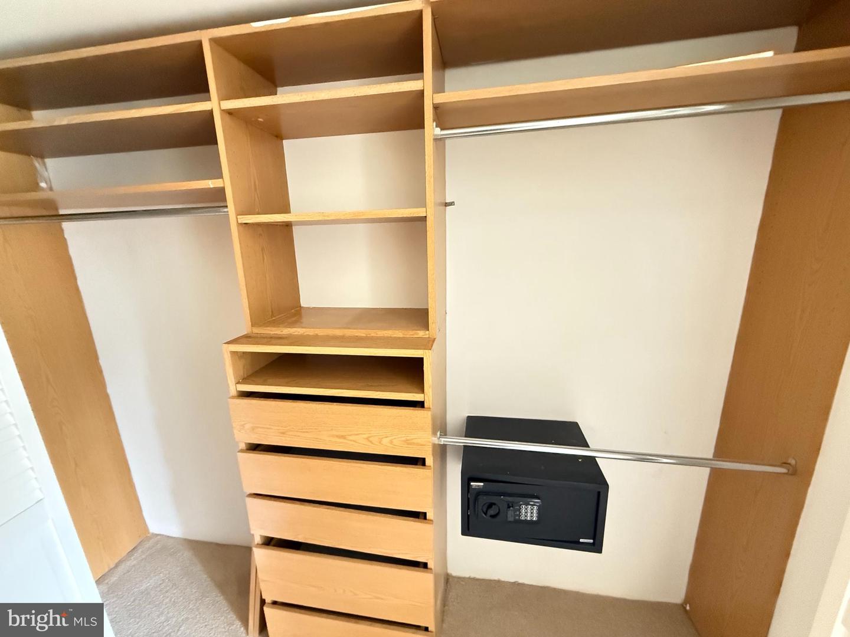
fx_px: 344
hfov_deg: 102.1
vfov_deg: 85.7
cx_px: 425
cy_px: 318
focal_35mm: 14
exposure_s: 1/40
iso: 1000
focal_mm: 2.22
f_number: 2.2
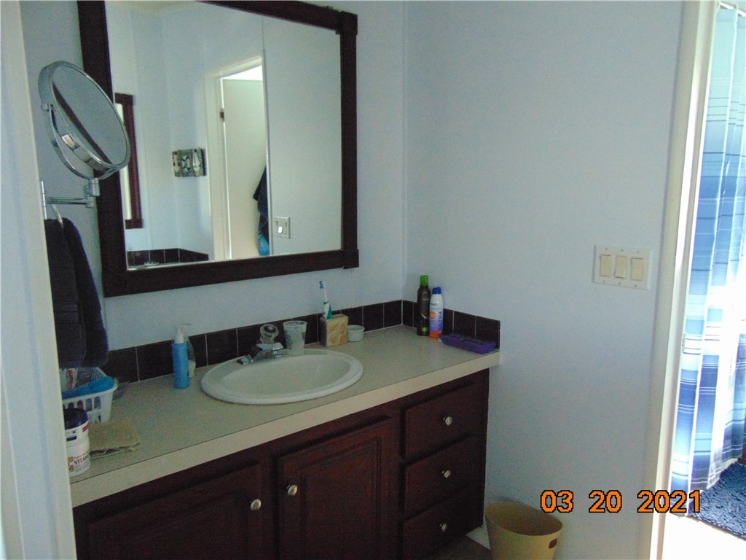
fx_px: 539
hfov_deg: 69.4
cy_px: 280
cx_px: 373
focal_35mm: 25
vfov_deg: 54.9
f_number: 3
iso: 500
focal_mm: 4.5
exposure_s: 1/20
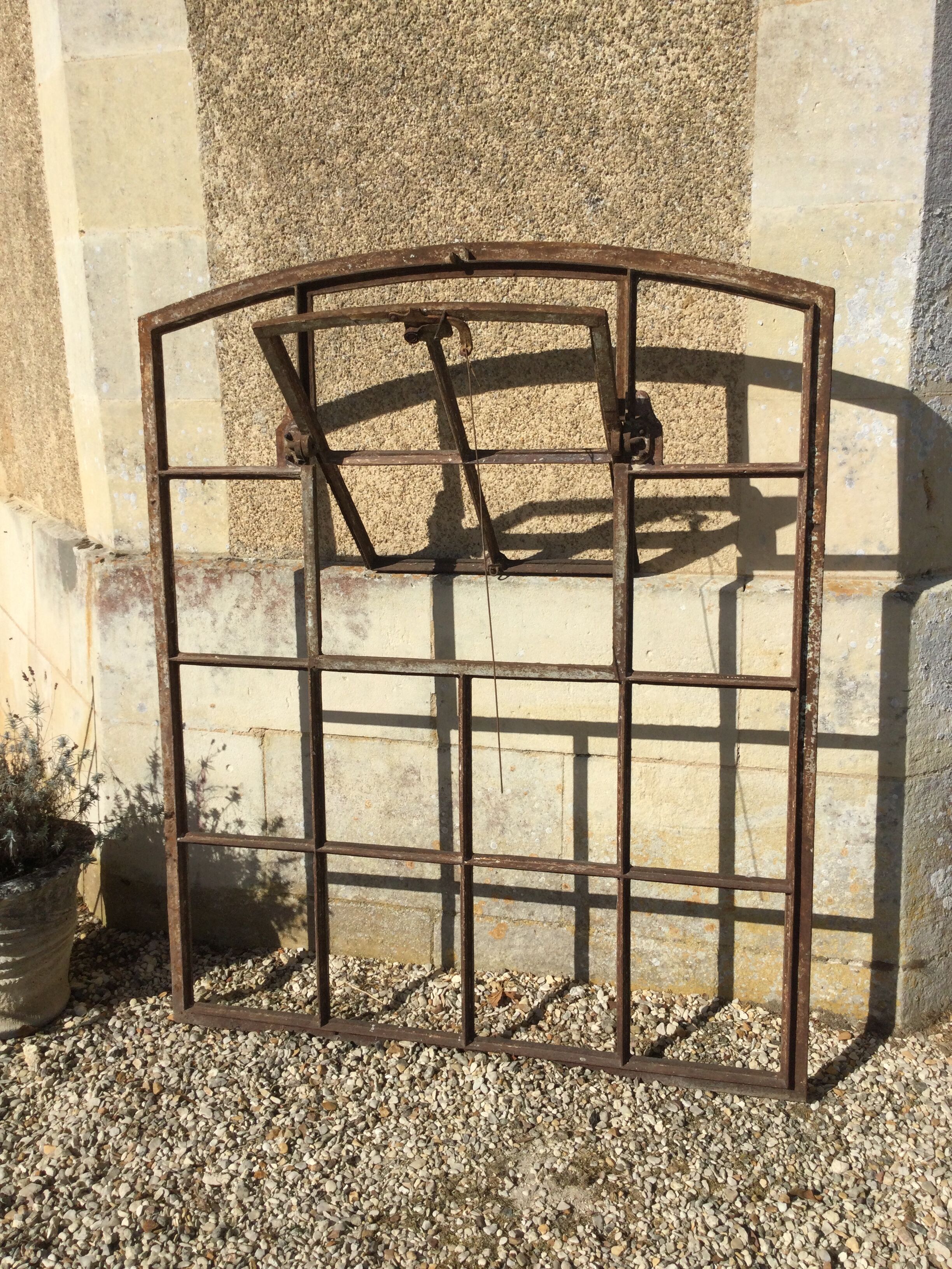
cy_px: 634
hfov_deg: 45.4
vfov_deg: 58.4
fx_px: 1137
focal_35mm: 31
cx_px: 476
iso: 25
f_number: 2.4
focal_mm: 3.3
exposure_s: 1/2331
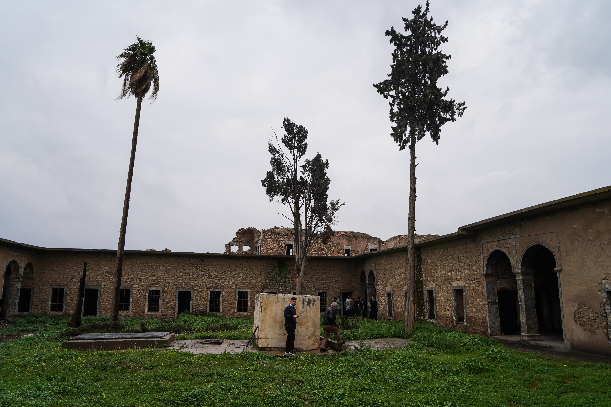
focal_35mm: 26
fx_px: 441
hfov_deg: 69.4
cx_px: 306
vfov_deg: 49.6
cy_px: 204
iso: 100
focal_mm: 26
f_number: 5.6
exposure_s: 1/250
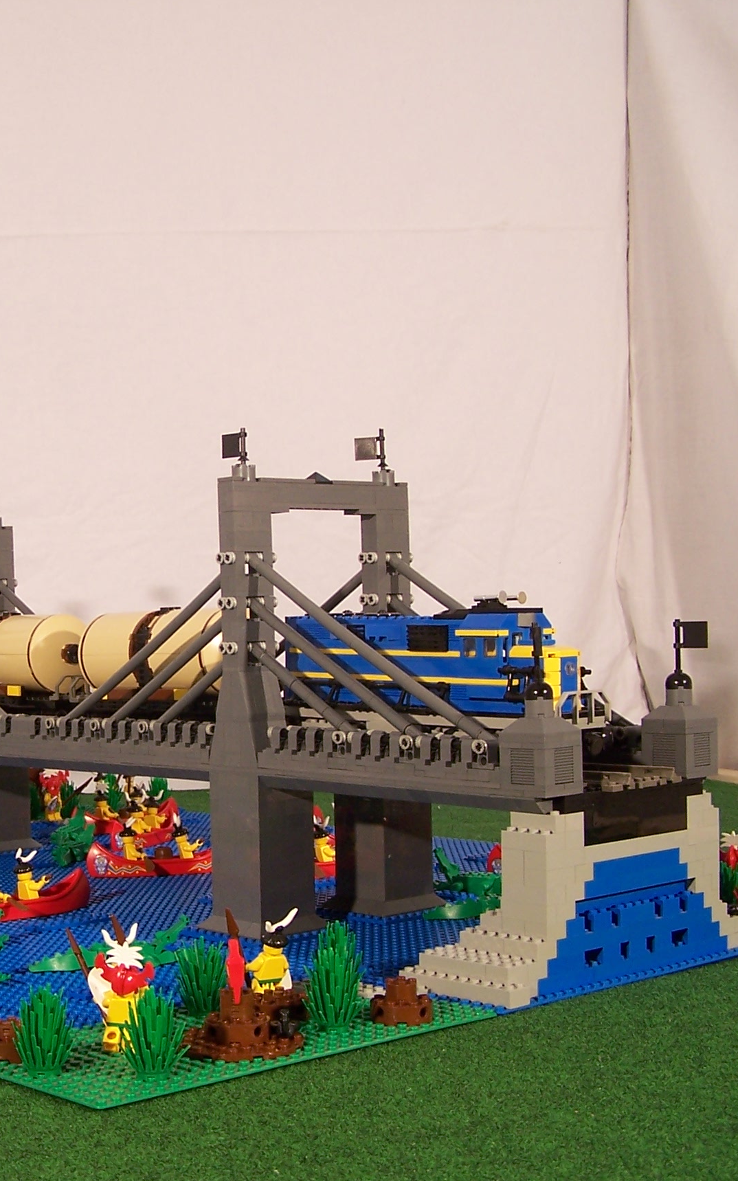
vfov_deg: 37.5
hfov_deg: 23.6
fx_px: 1738
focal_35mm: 54
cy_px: 592
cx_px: 150
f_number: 2.8
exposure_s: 1/180
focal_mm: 6.3
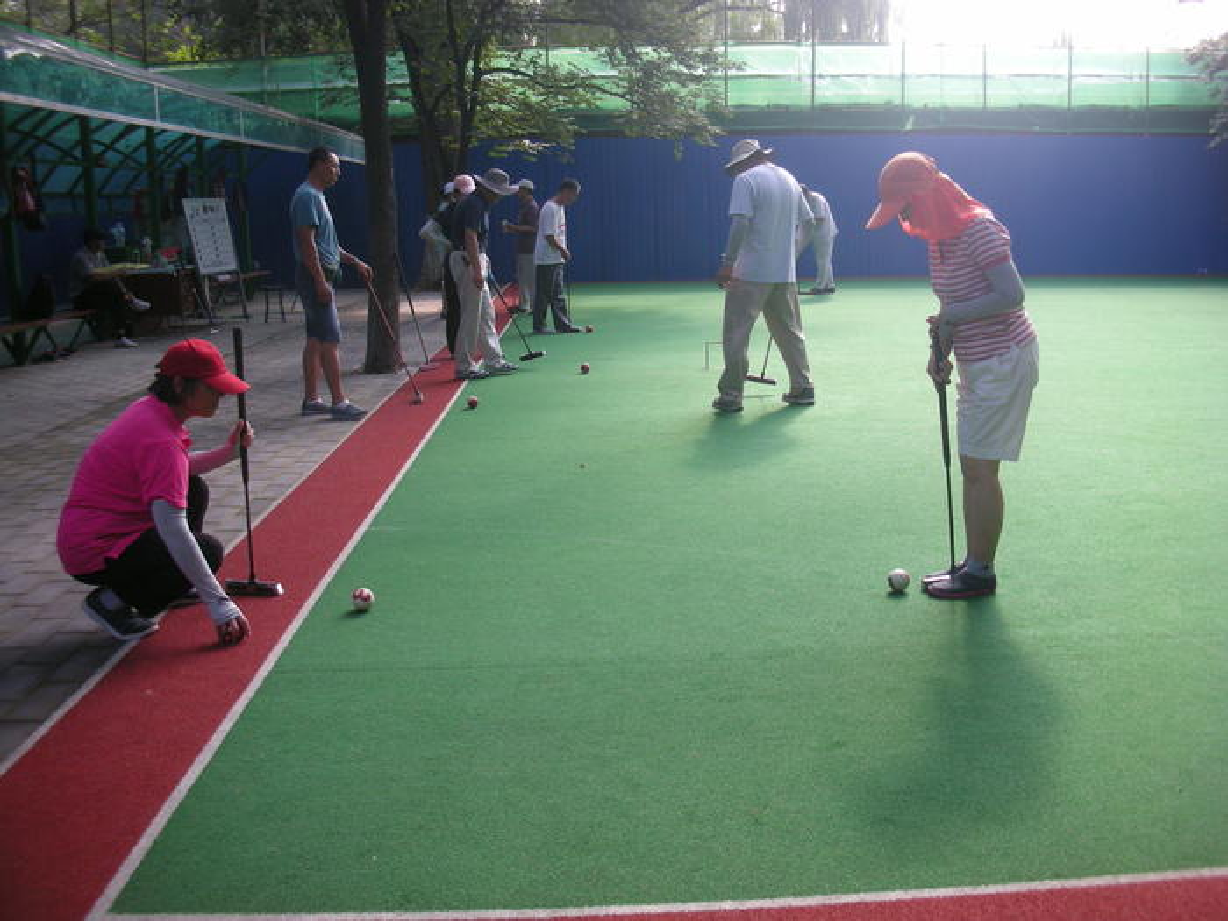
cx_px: 614
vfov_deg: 40.7
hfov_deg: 52.6
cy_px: 460
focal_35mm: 35
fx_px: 1242
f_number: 2.8
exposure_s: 1/123
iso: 50
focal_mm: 5.8
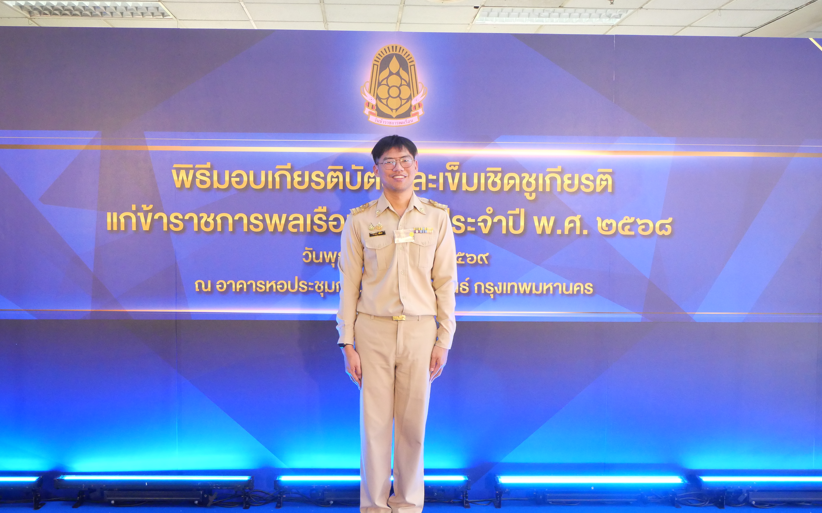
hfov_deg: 51.5
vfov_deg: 33.6
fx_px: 851
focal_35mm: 38
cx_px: 392
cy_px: 282
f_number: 7.1
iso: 3200
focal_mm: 17
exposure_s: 1/80
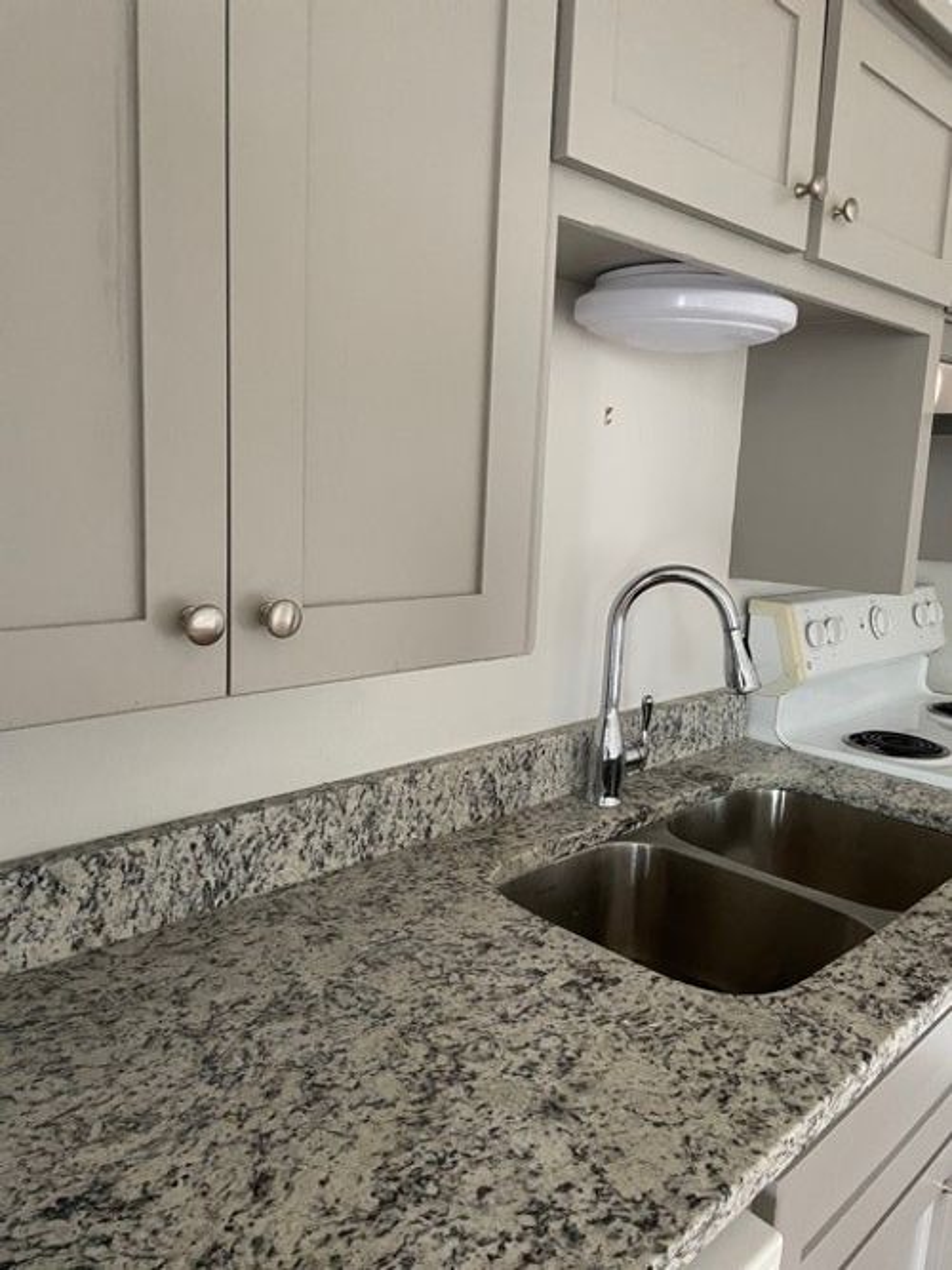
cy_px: 635
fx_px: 954
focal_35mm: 26
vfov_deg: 67.3
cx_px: 476
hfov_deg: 53.0
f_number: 1.6
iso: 500
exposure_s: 1/47
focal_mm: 4.2
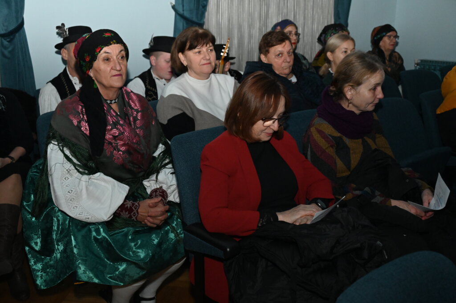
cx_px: 228
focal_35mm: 42
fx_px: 532
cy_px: 152
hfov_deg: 46.4
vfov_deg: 31.8
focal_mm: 42
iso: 6400
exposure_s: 1/60
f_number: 5
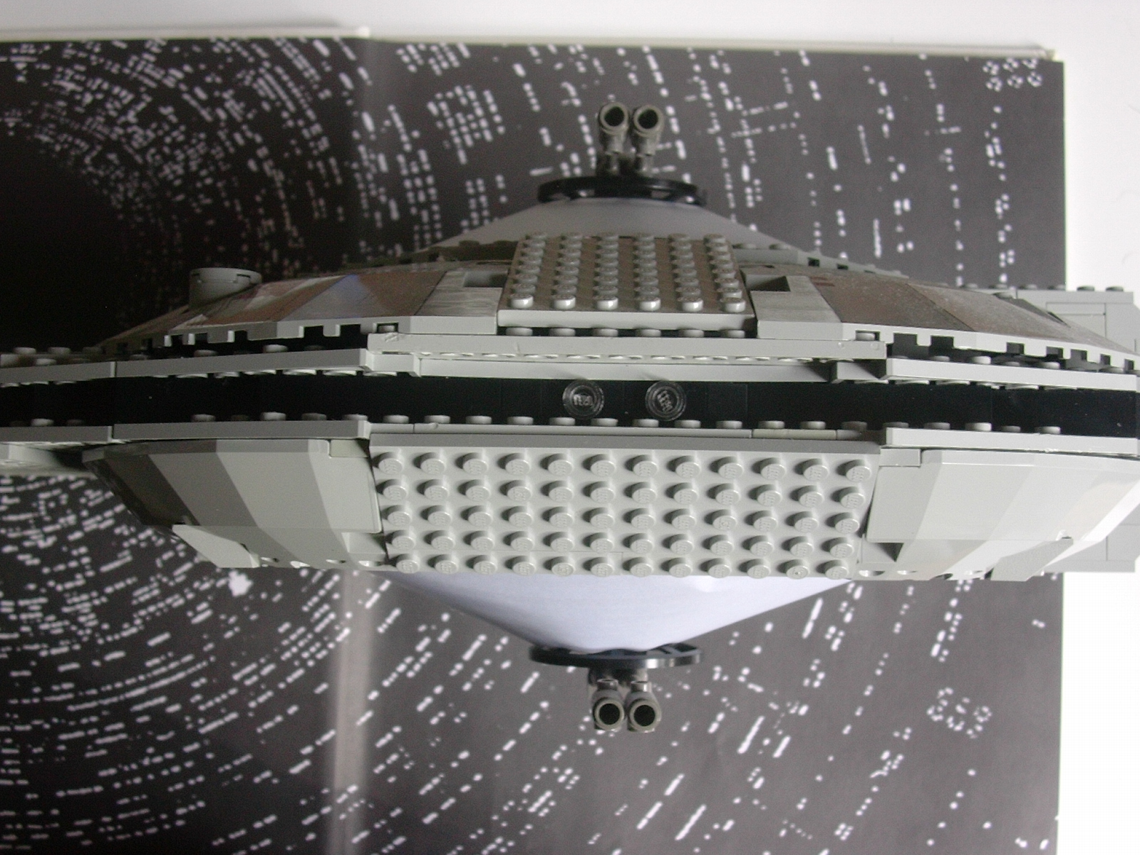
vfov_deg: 32.2
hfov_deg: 42.1
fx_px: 1482
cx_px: 570
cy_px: 428
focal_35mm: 45
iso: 70
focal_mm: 6.7
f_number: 2.9
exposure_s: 1/29.3
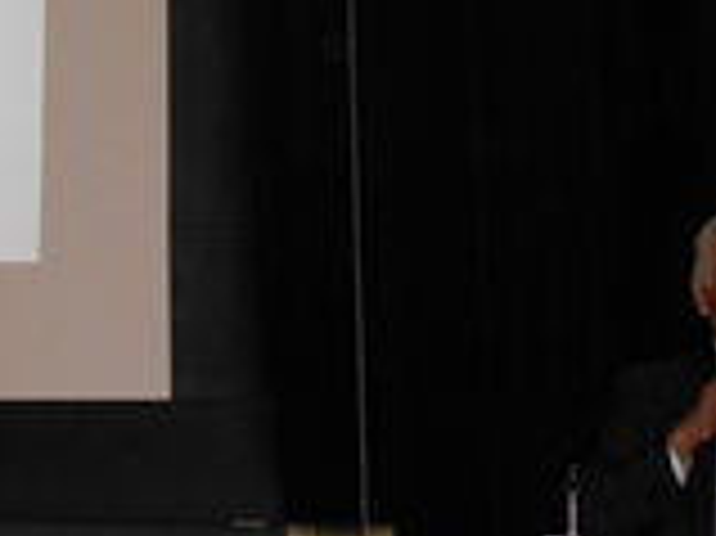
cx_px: 176
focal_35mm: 110
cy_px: 140
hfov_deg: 17.8
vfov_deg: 13.4
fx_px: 2274
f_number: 4.1
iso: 320
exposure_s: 1/30
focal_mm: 6.9
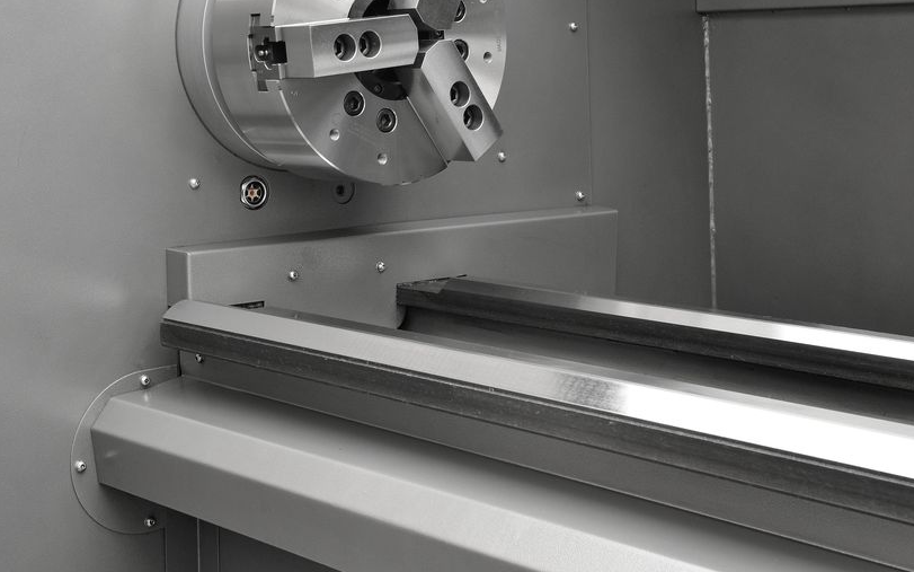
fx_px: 1694
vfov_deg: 19.0
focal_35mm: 68
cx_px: 491
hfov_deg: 30.2
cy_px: 150
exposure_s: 1/30
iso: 80
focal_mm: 44
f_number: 11
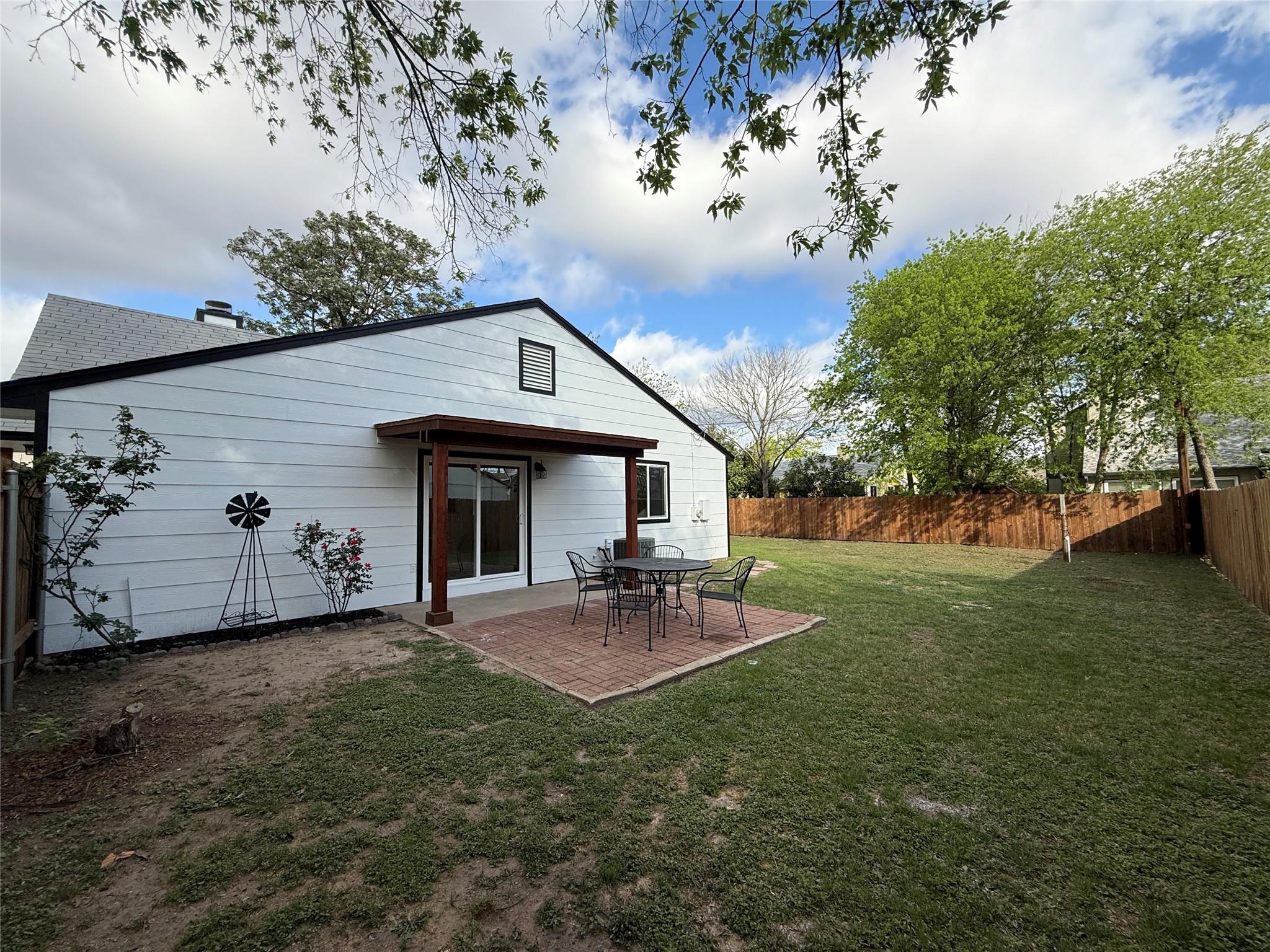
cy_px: 476
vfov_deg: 85.7
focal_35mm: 14
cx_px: 635
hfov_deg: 102.1
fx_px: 514
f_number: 2.2
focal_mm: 2.22
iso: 50
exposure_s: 1/1464
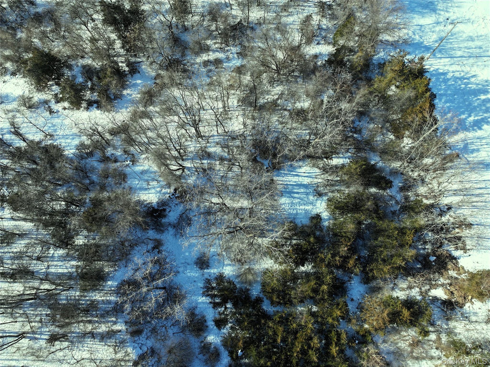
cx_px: 245
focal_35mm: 24
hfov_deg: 71.6
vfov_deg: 56.8
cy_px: 184
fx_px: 340
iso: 170
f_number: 2.8
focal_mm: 12.29
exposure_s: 1/1600
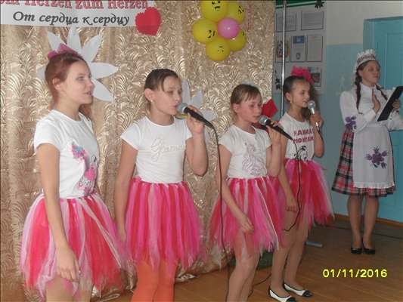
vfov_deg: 29.1
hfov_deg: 38.2
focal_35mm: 50
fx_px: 582
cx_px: 202
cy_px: 151
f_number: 3.3
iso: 200
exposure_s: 1/45
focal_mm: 8.8
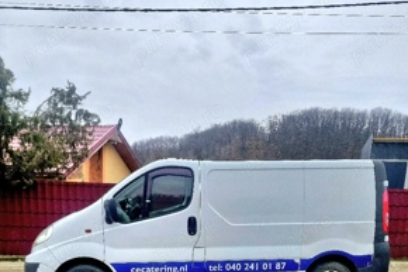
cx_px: 205
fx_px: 374
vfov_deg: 36.4
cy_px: 265
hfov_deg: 57.2
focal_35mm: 33
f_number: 1.8
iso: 50
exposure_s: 1/323
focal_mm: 5.54
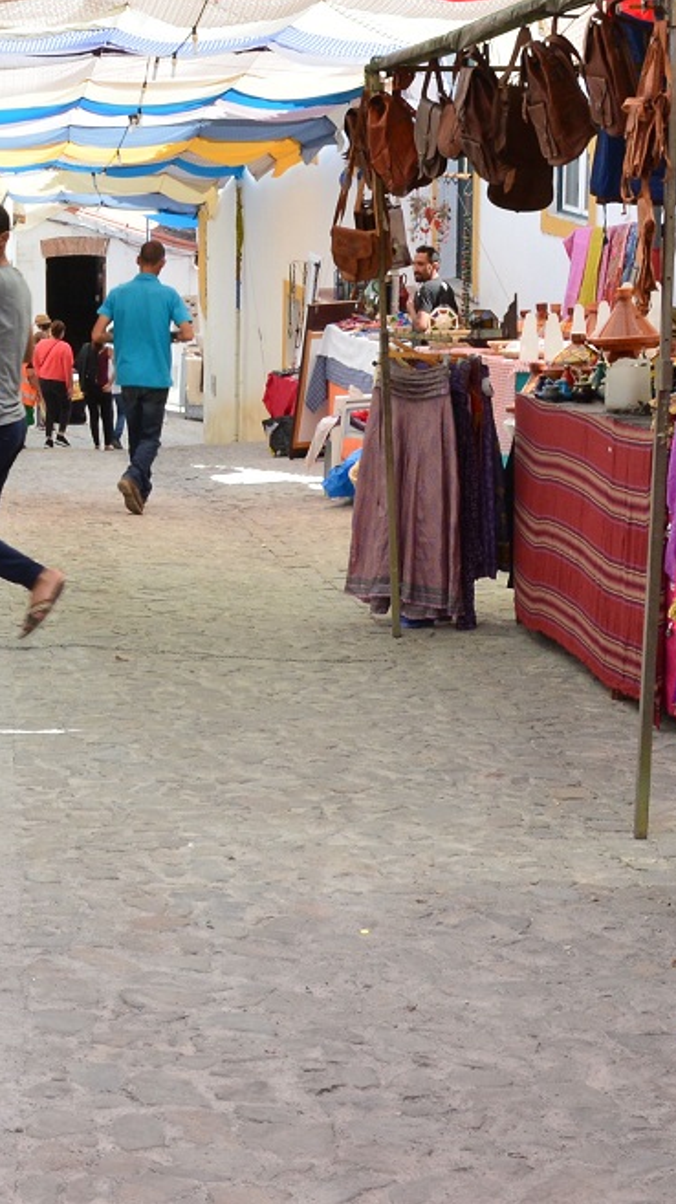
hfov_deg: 13.1
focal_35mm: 90
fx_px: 2885
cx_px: -114
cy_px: 412
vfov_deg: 23.5
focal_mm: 21
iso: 200
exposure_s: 1/80
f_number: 10
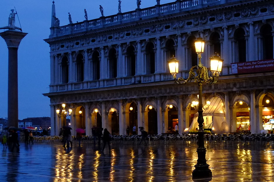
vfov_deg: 18.9
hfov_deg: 26.8
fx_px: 548
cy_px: 109
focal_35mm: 72
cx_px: 263
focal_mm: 18.5
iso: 1600
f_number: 3.5
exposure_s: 1/30
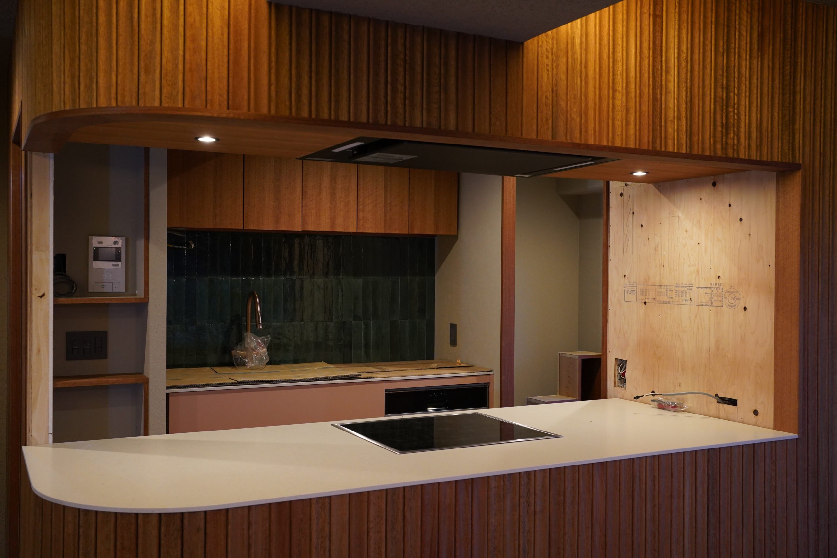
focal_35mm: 35
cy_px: 279
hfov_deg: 54.4
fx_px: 814
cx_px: 418
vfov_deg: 37.9
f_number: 7.1
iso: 2500
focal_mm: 35
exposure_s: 1/40
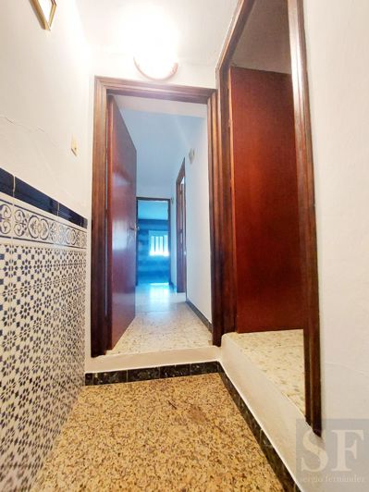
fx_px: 185
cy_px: 246
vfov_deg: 106.2
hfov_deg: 89.9
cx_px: 184
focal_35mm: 13
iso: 400
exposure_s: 1/25
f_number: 2.2
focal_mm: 1.74
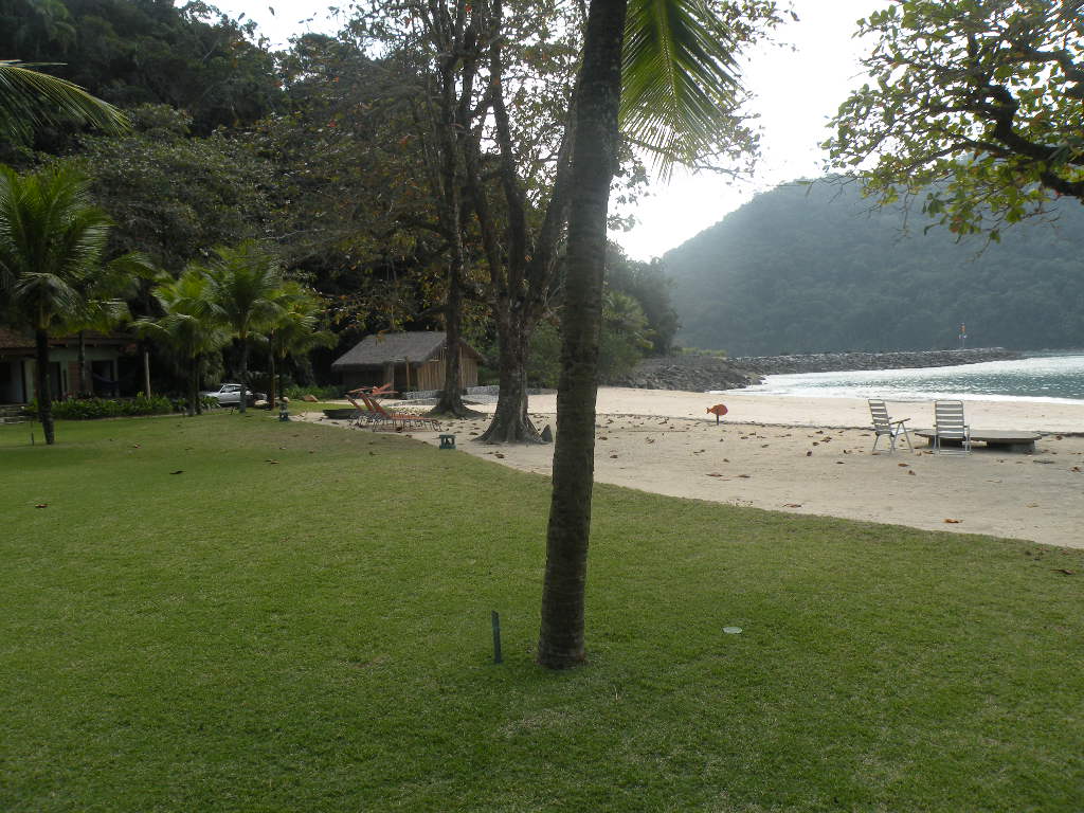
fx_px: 846
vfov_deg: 51.4
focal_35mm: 27
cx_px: 542
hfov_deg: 65.3
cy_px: 406
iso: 64
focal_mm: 4.7
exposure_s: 1/178
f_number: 5
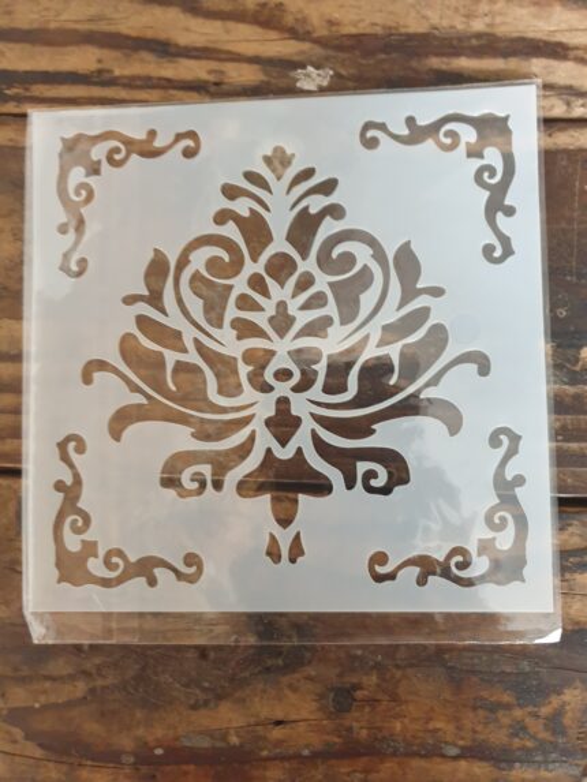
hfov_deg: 53.1
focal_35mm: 26
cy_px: 391
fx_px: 588
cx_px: 294
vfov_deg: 67.3
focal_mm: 4.3
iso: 250
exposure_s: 1/16
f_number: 1.5
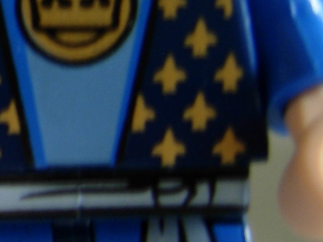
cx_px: -266
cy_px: -20
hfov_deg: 10.2
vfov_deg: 8.1
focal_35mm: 183
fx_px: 1708
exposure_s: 1/4.8
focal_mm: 7.5
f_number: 2.7
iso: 50
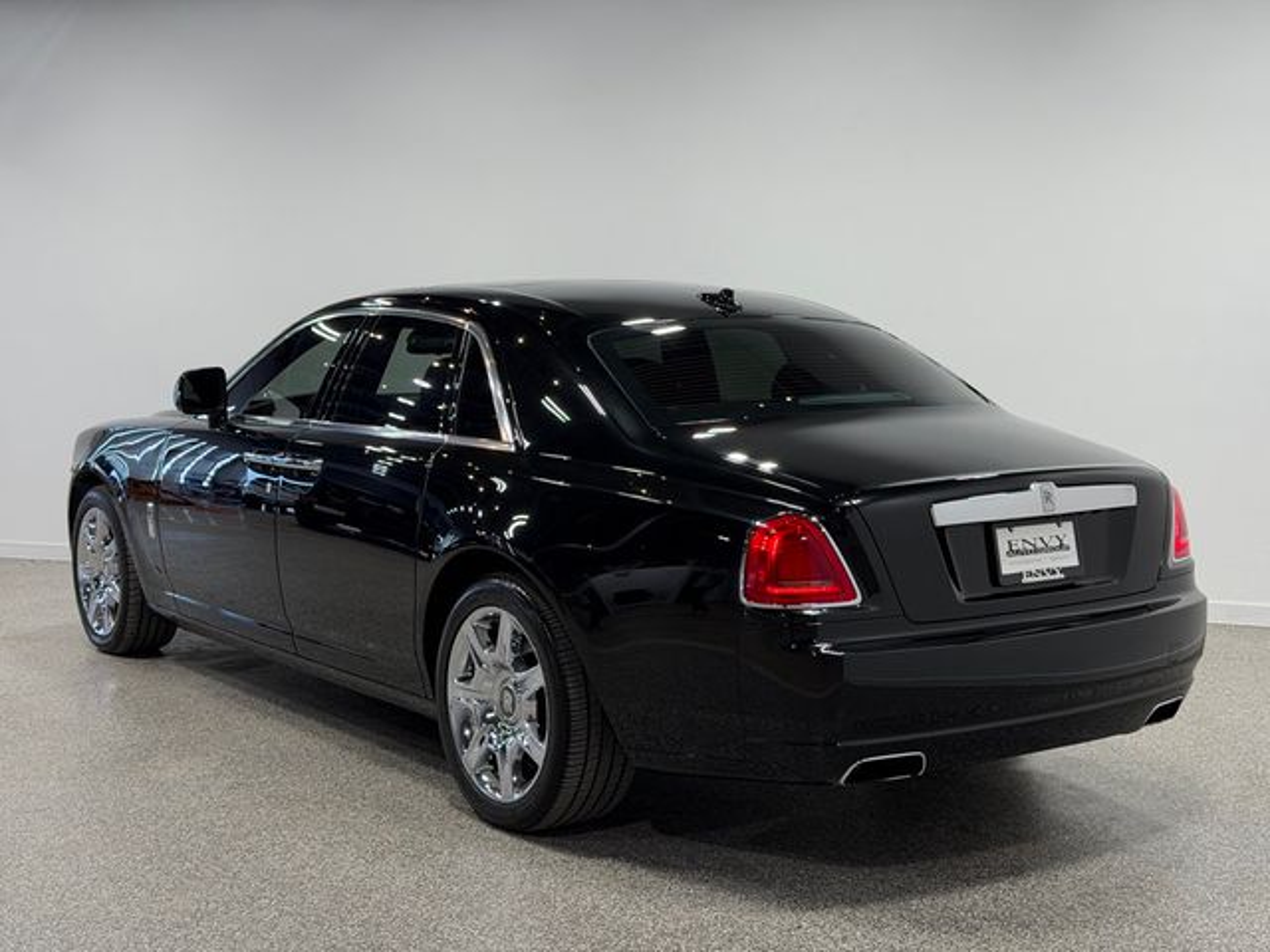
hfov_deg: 39.7
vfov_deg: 30.3
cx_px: 635
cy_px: 476
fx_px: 1761
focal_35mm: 48
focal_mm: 6.76
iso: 50
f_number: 1.78
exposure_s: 1/192
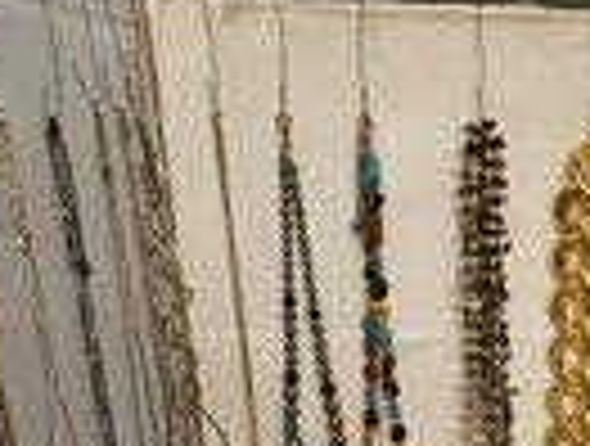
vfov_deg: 22.4
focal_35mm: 60
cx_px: 561
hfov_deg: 30.3
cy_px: 552
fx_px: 1025
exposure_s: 1/60
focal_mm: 5.4
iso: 800
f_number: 1.8
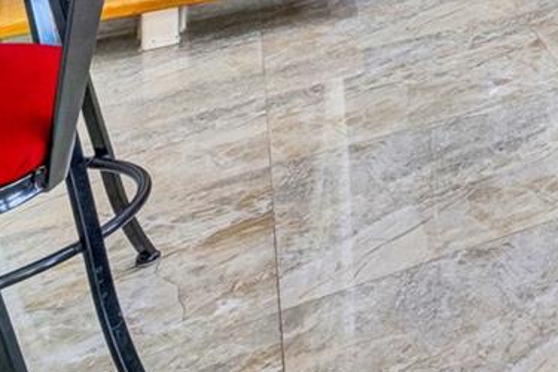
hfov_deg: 19.4
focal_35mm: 64
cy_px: -375
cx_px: 1097
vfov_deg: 16.3
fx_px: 992
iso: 500
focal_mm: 10
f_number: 8
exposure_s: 1/15
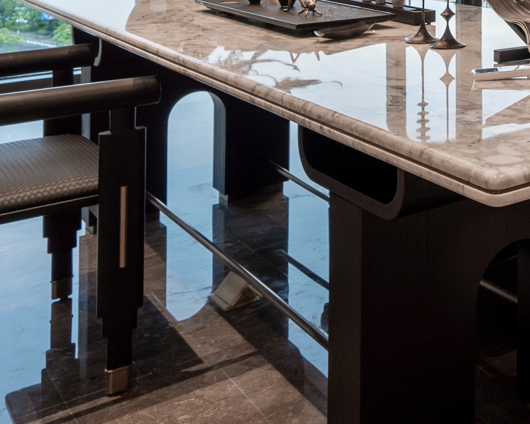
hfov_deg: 30.8
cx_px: 608
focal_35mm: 53
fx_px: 831
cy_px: -115
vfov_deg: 25.1
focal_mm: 15
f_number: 8
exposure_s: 1/20
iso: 100
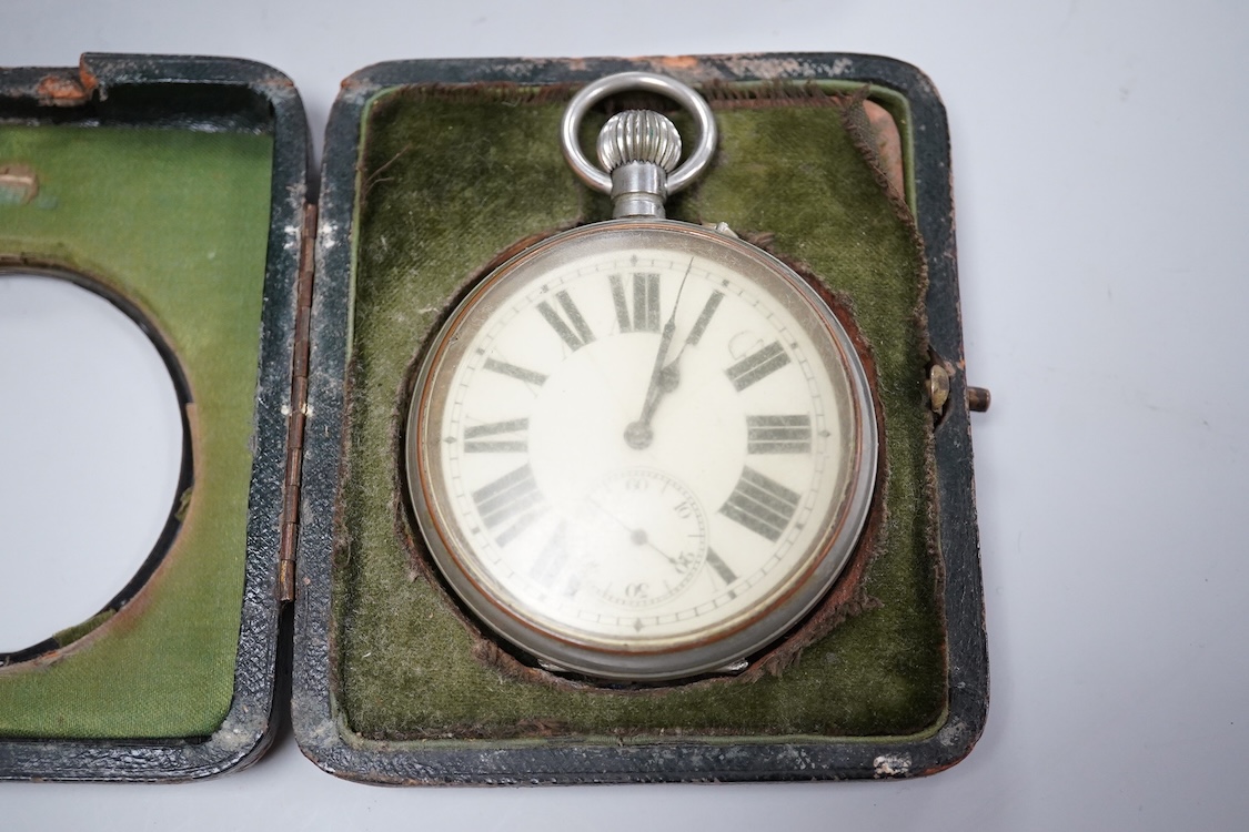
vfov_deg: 29.9
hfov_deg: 43.6
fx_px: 1561
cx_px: 624
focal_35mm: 45
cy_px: 416
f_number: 5
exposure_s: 1/400
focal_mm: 30
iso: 2500
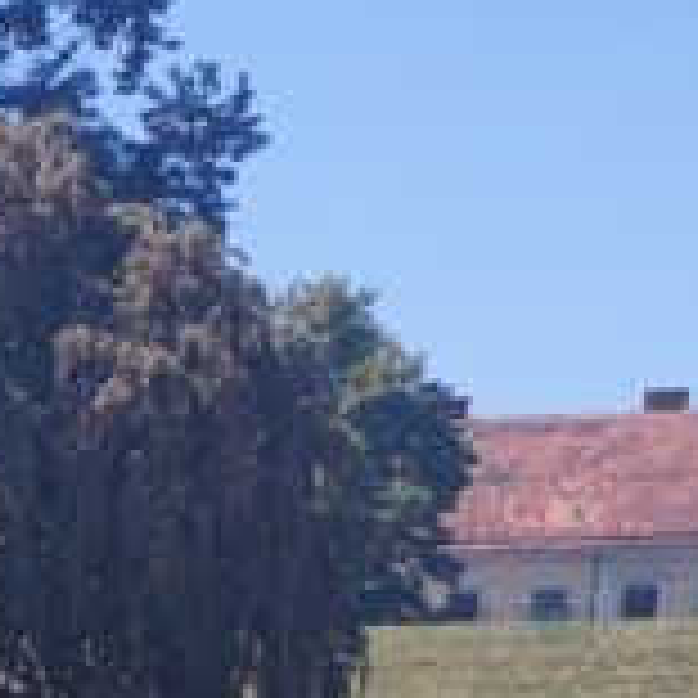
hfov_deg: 7.5
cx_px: -1878
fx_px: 4106
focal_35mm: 180
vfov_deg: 8.8
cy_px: 1673
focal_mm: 4.7
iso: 50
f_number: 1.79
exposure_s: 1/577
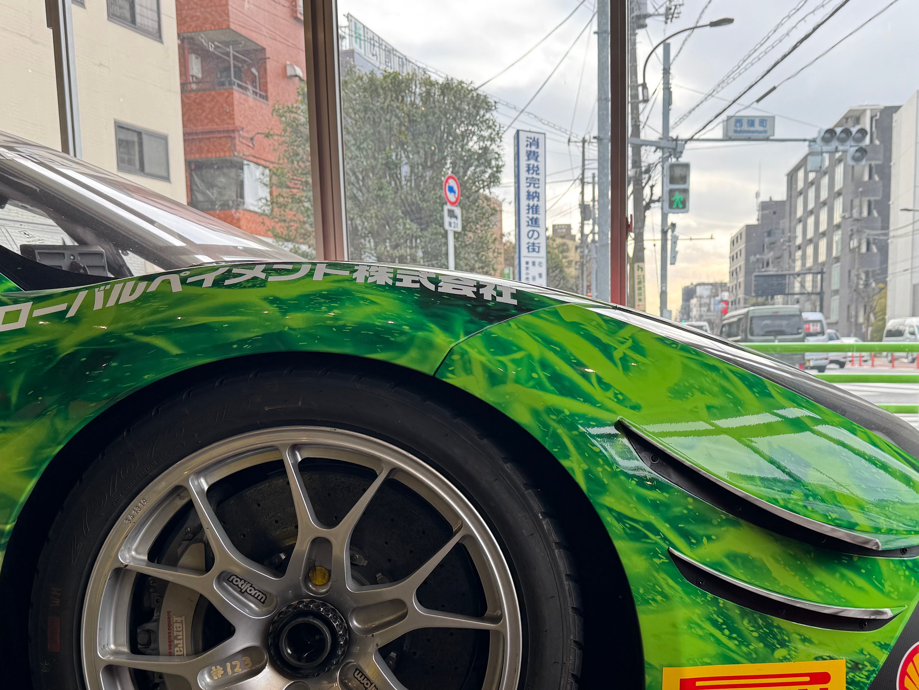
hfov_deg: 51.2
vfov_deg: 39.2
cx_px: 523
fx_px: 956
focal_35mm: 36
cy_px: 459
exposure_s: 1/399
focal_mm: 6.76
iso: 80
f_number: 1.78
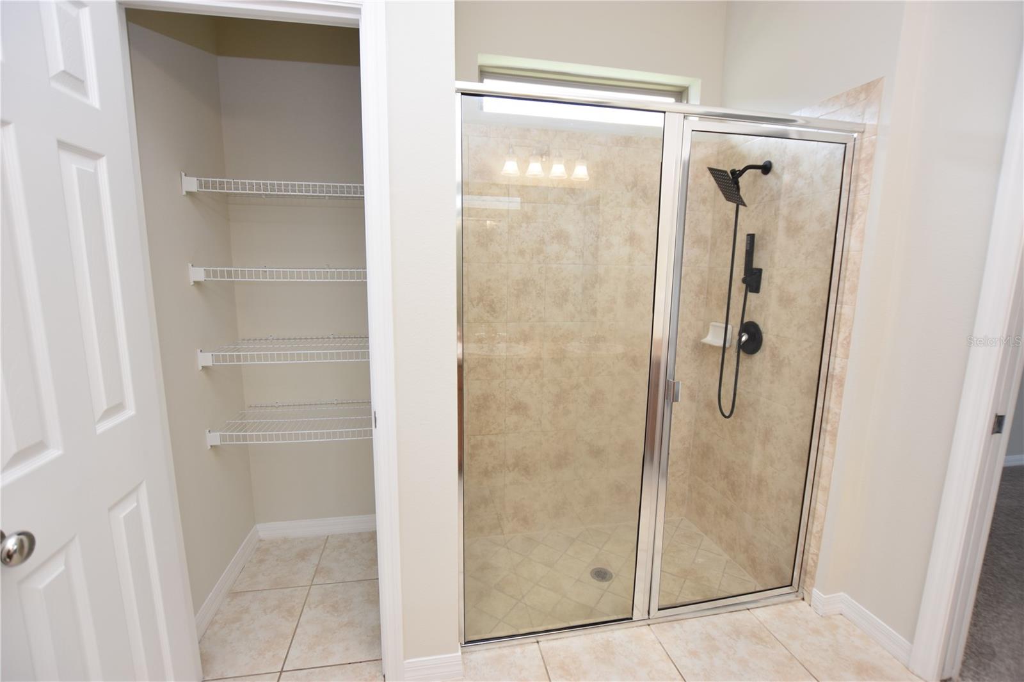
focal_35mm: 15
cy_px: 341
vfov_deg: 77.3
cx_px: 512
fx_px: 427
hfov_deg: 100.4
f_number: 4
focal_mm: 10
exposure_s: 1/60
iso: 200
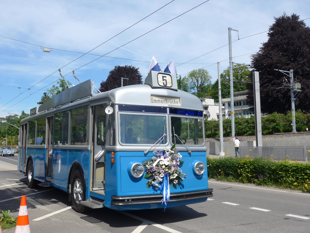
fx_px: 349
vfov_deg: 36.8
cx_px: 155
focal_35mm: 39
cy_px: 116
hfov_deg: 47.9
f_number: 2.8
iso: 80
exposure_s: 1/1600
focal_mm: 8
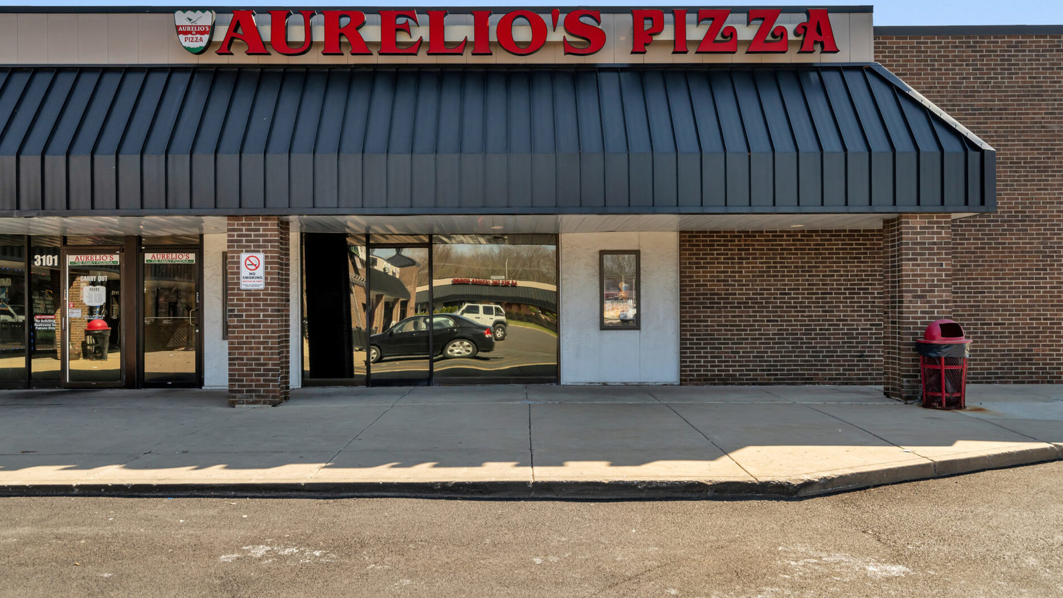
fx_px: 874
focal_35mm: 31
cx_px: 535
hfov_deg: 62.6
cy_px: 279
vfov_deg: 37.8
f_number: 9
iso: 500
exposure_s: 1/500
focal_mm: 29
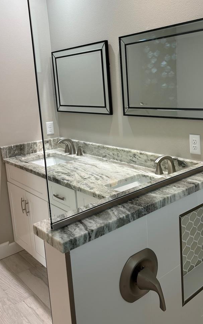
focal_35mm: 34
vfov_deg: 56.4
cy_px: 136
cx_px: 129
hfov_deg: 37.0
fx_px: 301
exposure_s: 1/60
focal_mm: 5.96
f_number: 1.6
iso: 80
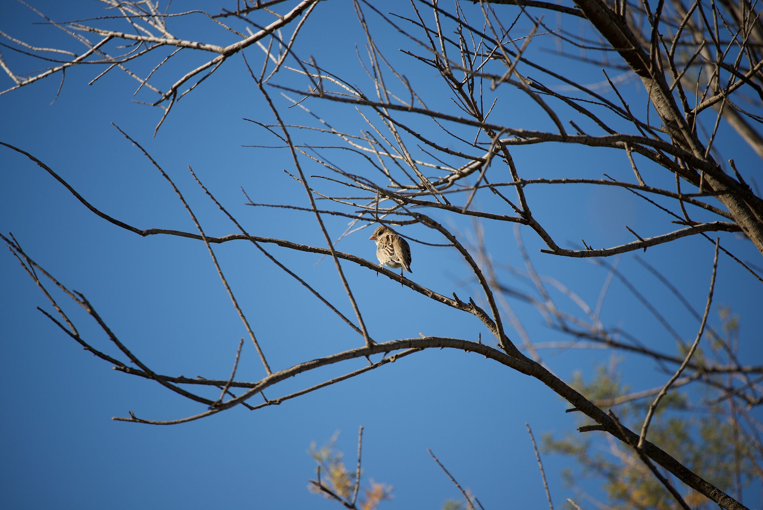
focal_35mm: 300
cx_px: 382
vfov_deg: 4.6
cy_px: 255
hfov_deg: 6.9
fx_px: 6360
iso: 100
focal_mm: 300
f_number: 5.6
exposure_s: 1/400
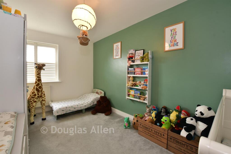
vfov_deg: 77.3
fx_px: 96
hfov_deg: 100.4
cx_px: 116
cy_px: 77
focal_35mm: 15
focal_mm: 10
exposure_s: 1/3
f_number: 8
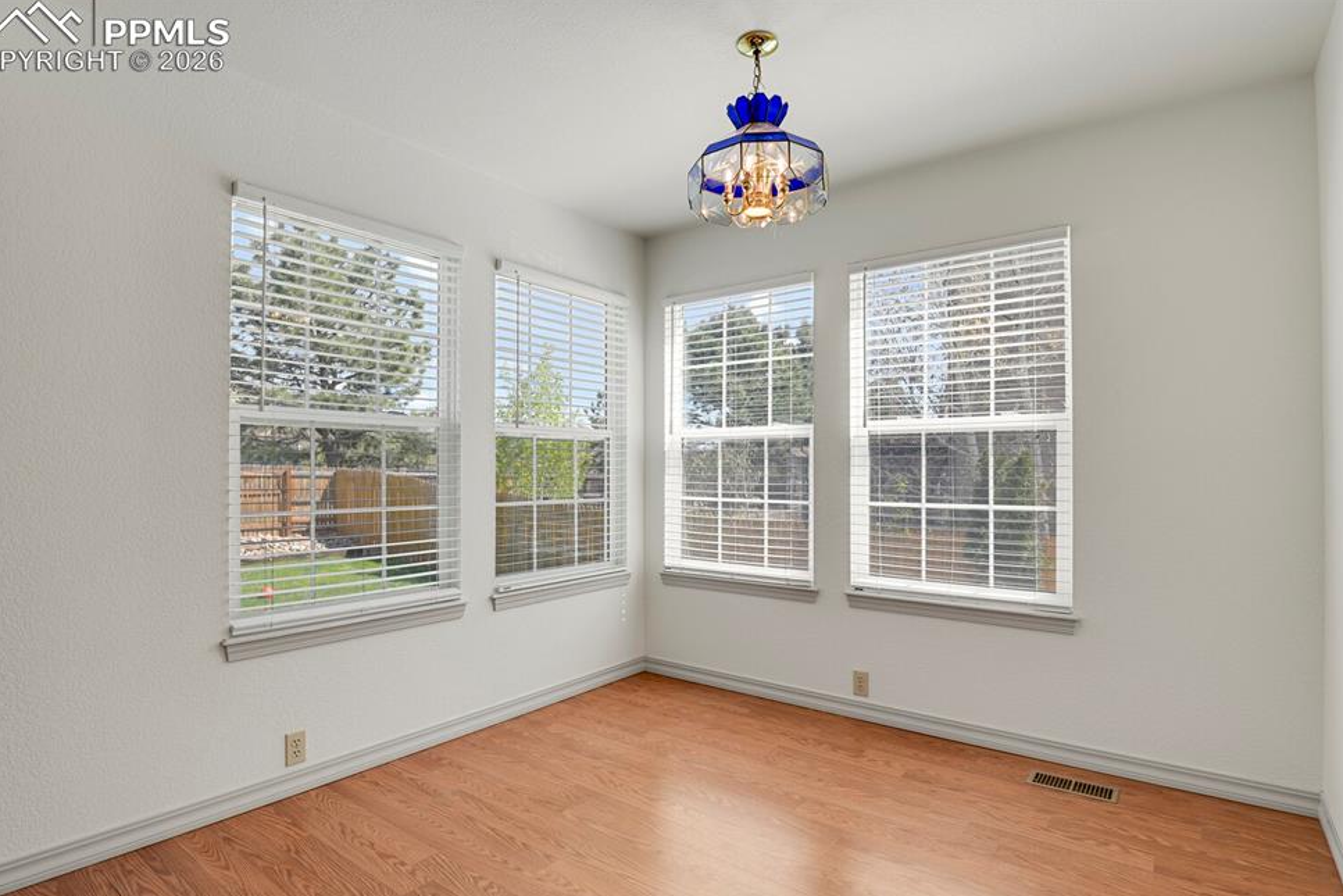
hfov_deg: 90.0
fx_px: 672
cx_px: 662
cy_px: 468
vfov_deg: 67.4
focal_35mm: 18
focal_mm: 17
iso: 280
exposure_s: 1/20
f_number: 8
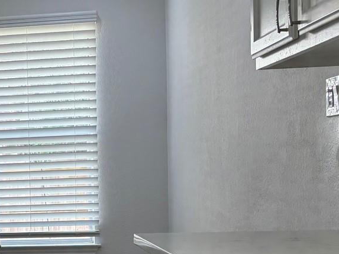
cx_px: -106
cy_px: 208
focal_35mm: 93
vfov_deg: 15.8
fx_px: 910
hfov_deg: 19.4
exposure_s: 1/137
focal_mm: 5.96
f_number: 1.6
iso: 64
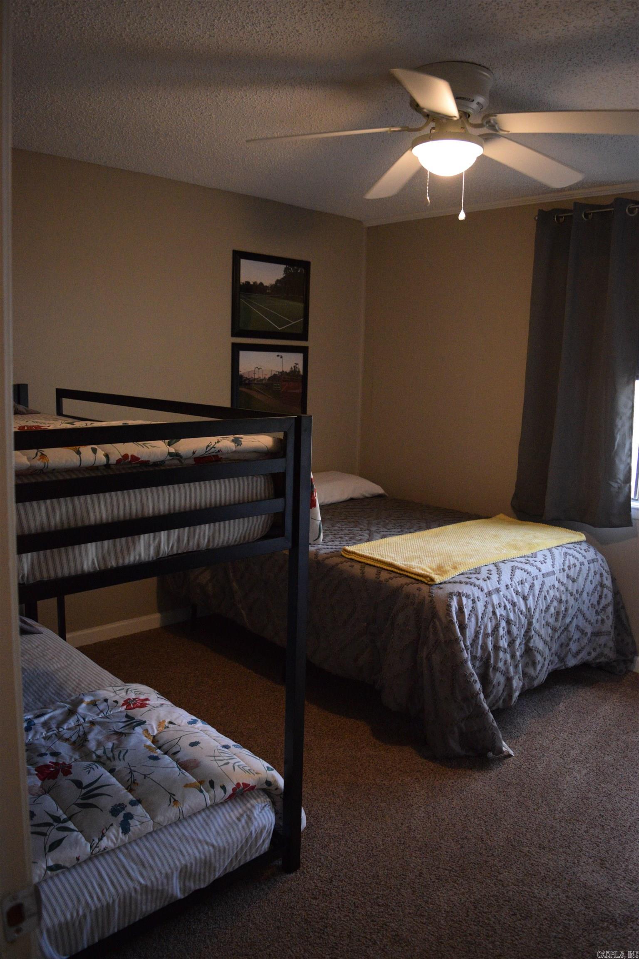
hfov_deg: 47.9
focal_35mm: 27
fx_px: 719
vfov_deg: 67.4
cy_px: 480
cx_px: 320
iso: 3200
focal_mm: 18
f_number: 3.5
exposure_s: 1/200
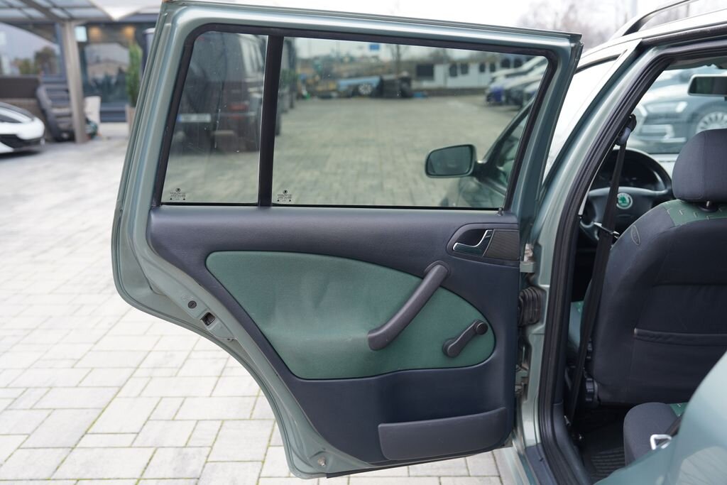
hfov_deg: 55.8
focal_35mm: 34
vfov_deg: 38.9
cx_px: 364
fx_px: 687
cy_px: 242
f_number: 3.5
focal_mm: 34
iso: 100
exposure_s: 1/60
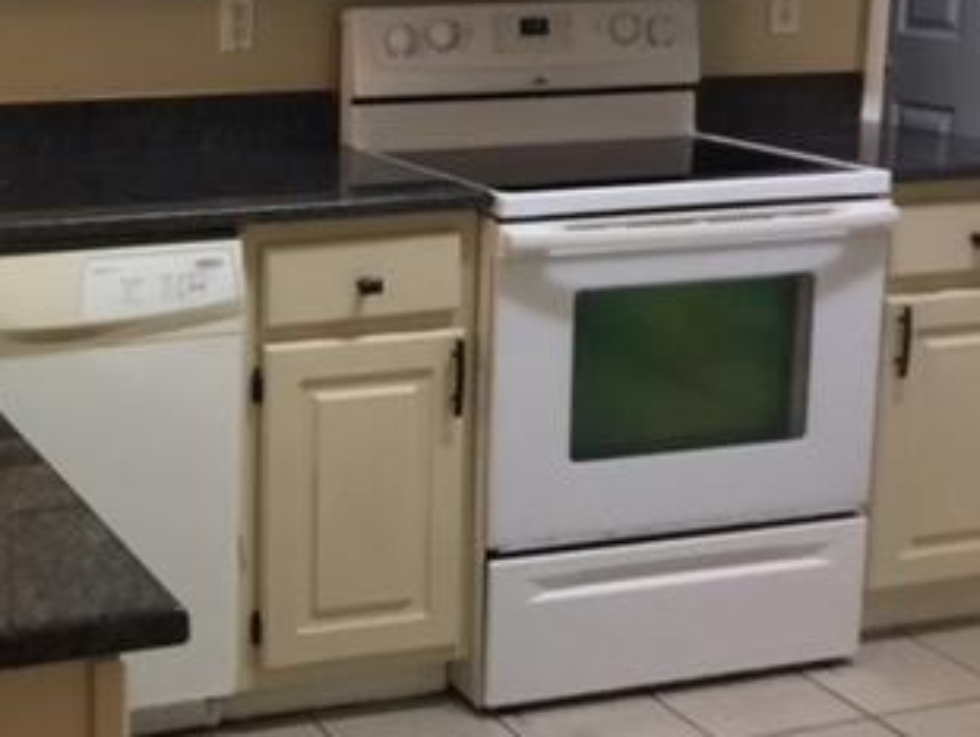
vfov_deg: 22.8
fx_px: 1813
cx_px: 95
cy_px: 206
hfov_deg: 29.0
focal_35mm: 64
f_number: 2.4
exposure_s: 1/24
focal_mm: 3.3
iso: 200
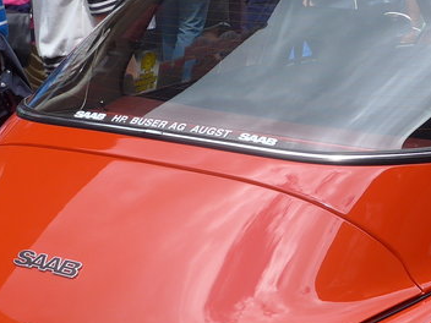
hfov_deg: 19.7
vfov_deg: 14.9
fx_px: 1233
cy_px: 215
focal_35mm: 99
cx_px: 332
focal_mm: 6
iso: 80
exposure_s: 1/640
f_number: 2.8
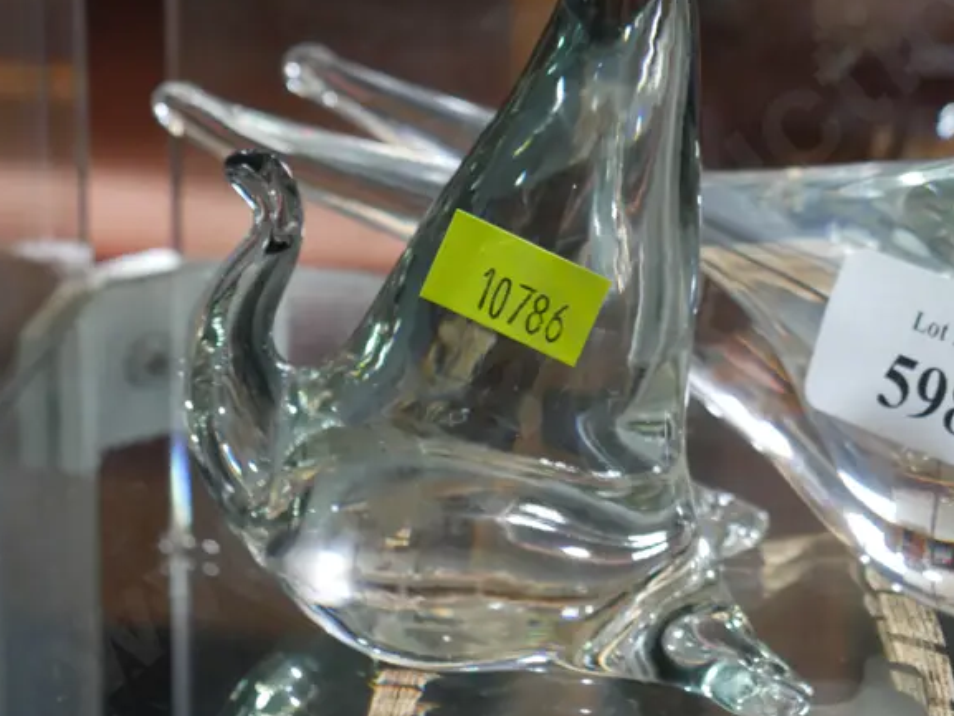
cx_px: 744
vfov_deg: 13.4
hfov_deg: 17.7
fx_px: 3032
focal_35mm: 110
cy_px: 169
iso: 1000
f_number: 5.4
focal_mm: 31
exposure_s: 1/80
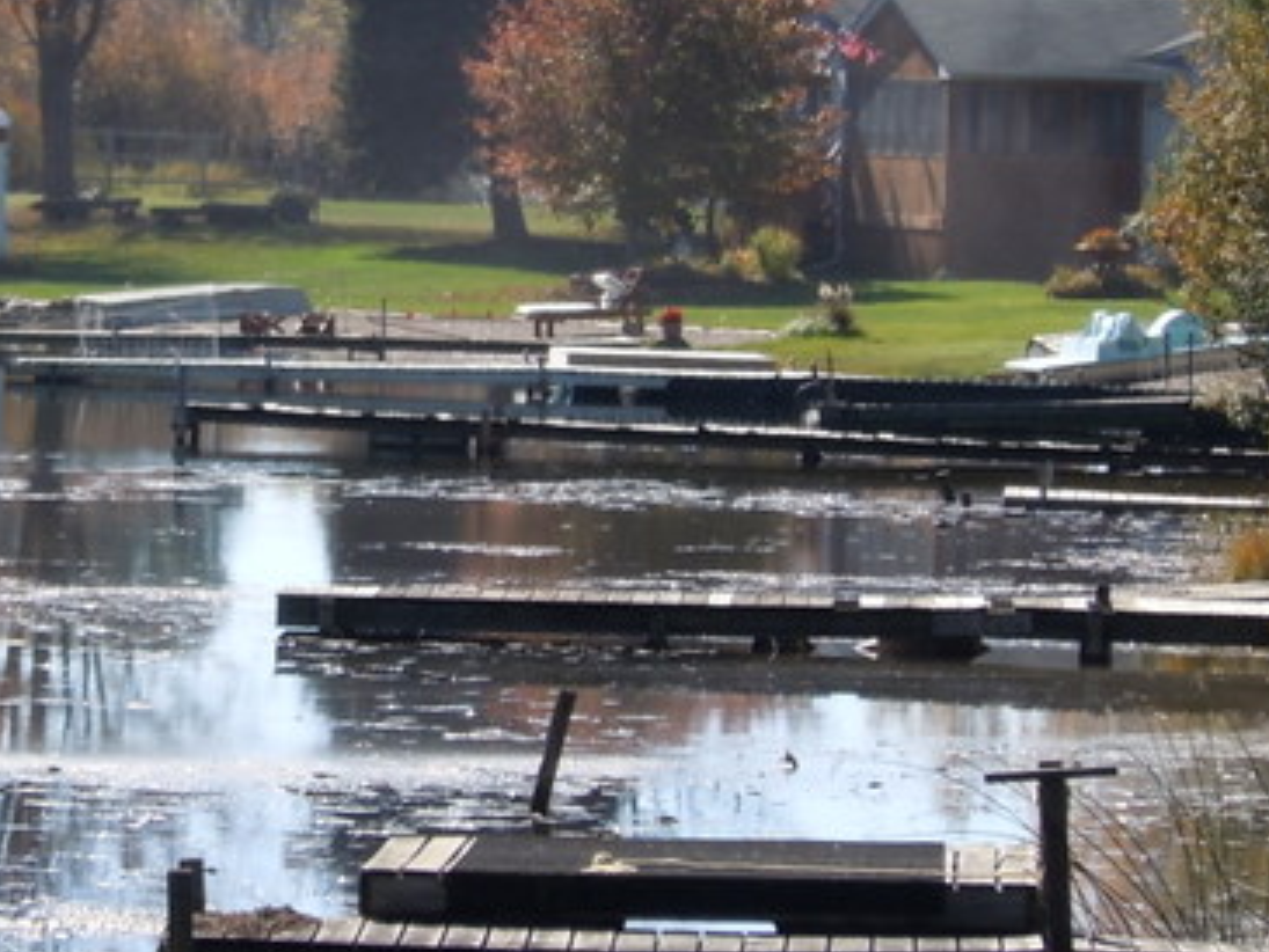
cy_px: 306
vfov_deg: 4.8
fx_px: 11331
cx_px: 209
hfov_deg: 6.4
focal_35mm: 309
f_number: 5.5
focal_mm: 25.3
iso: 100
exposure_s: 1/320
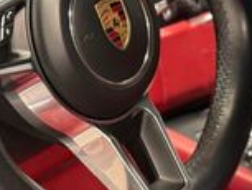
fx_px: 1464
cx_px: -3
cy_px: 35
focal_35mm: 201
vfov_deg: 7.4
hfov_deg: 9.8
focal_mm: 6.76
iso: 160
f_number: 1.78
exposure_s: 1/60
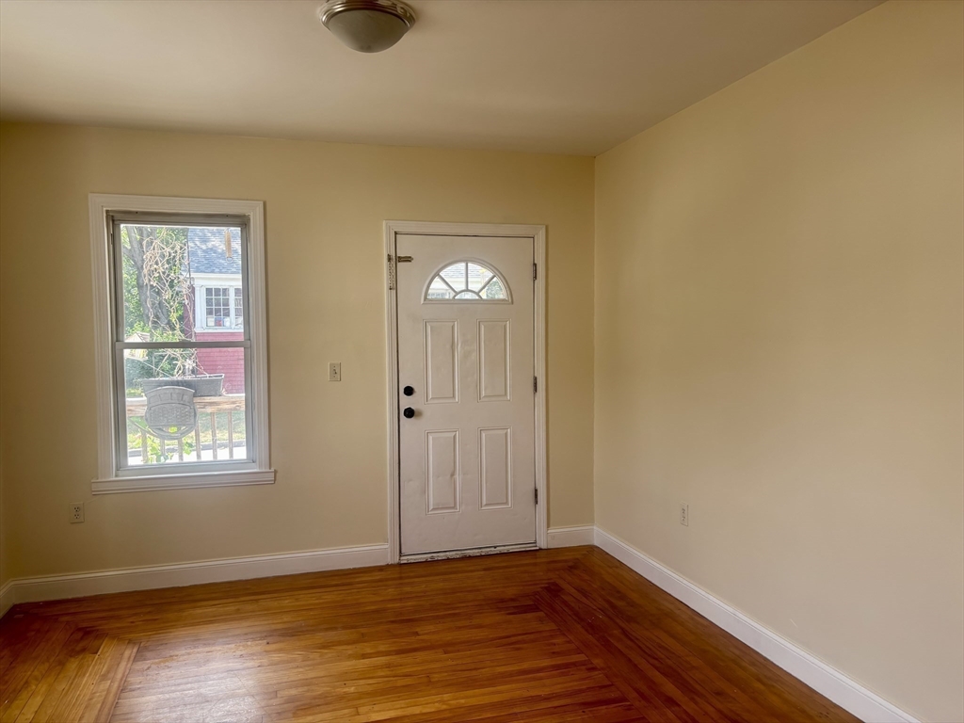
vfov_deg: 53.1
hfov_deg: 67.3
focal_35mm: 26
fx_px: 724
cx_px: 482
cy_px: 362
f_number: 1.6
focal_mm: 5.96
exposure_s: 1/121
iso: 40
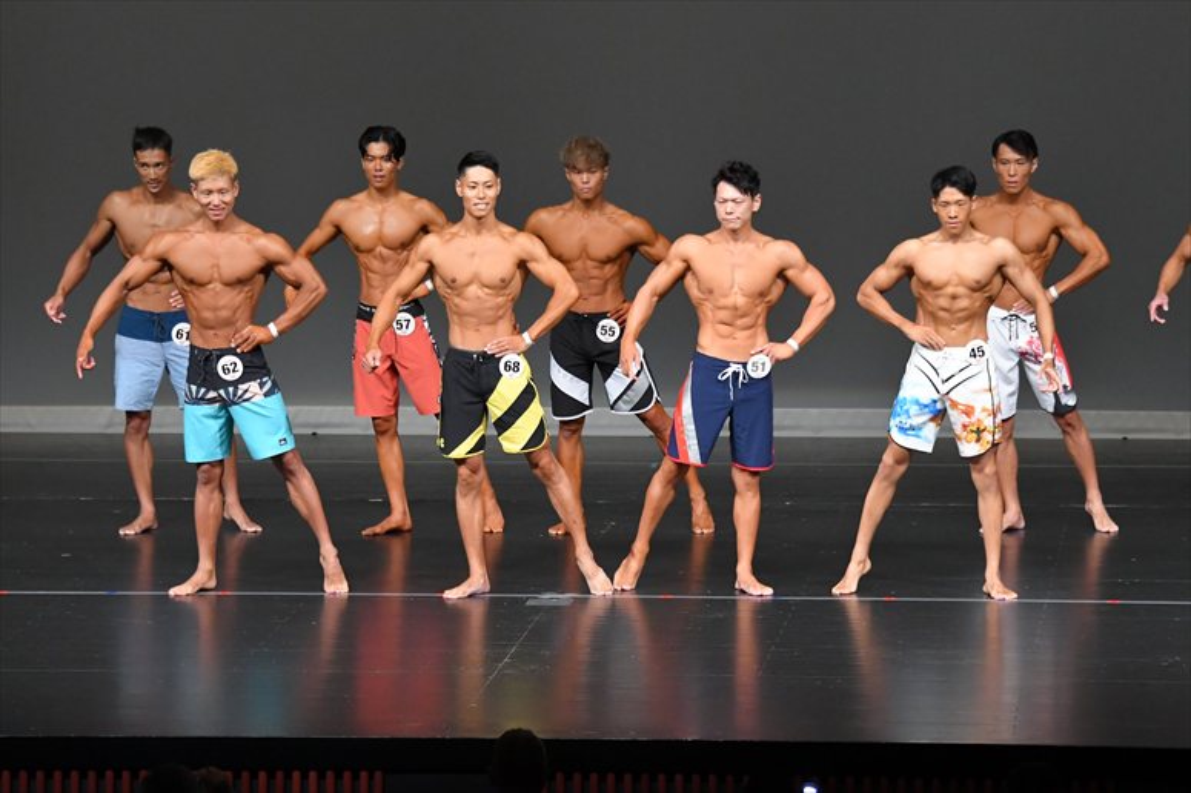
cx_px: 596
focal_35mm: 202
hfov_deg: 10.2
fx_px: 6680
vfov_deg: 6.8
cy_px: 396
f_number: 5.6
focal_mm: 135
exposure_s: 1/400
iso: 4000
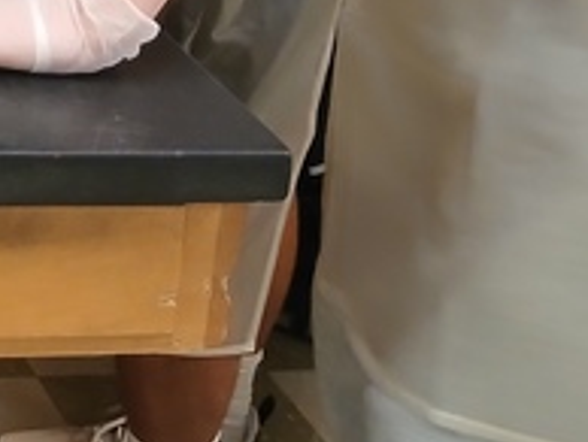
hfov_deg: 15.1
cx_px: -564
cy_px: -439
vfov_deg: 12.3
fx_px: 1820
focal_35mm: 107
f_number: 1.8
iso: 250
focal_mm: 3.98
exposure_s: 1/60
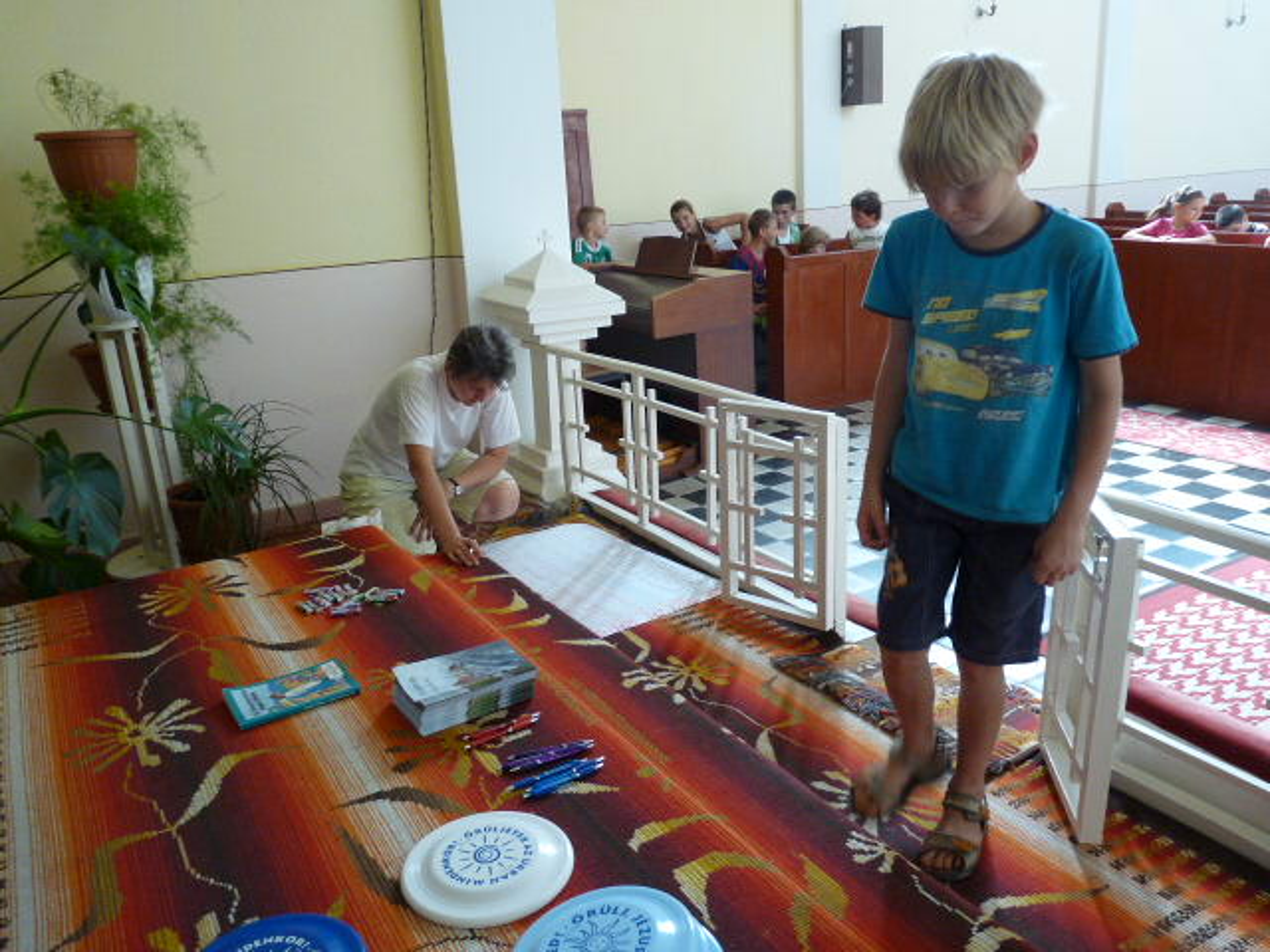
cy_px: 476
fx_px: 991
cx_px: 635
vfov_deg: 51.4
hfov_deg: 65.3
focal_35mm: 27
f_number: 2.8
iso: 200
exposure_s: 1/30
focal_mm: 4.8
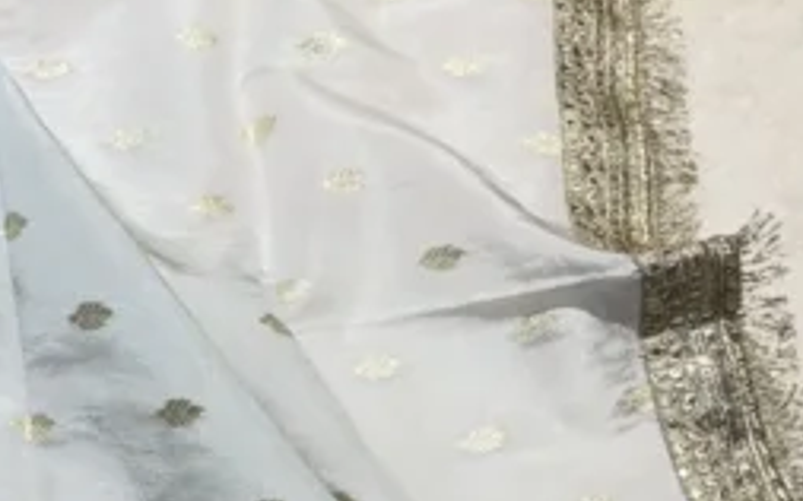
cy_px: 621
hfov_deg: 22.5
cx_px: -67
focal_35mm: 87
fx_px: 1904
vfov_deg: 14.5
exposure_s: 1/100
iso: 40
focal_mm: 5.96
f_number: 1.6
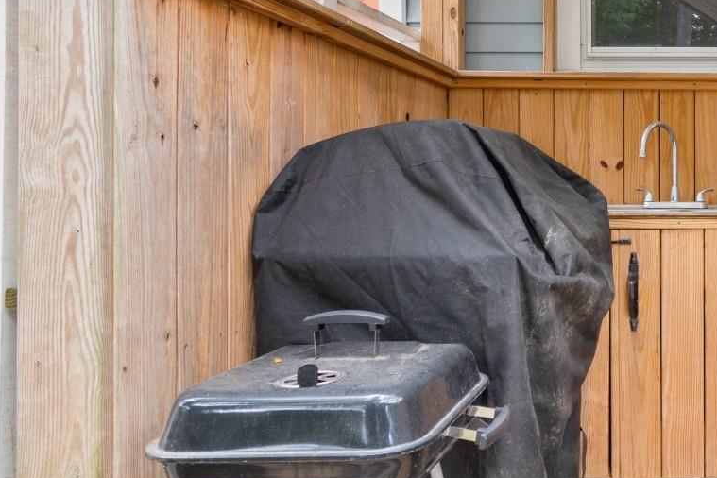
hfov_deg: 50.2
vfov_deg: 40.7
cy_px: 168
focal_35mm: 32
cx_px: 679
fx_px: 637
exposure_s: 1/4
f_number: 4.5
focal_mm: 10
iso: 100
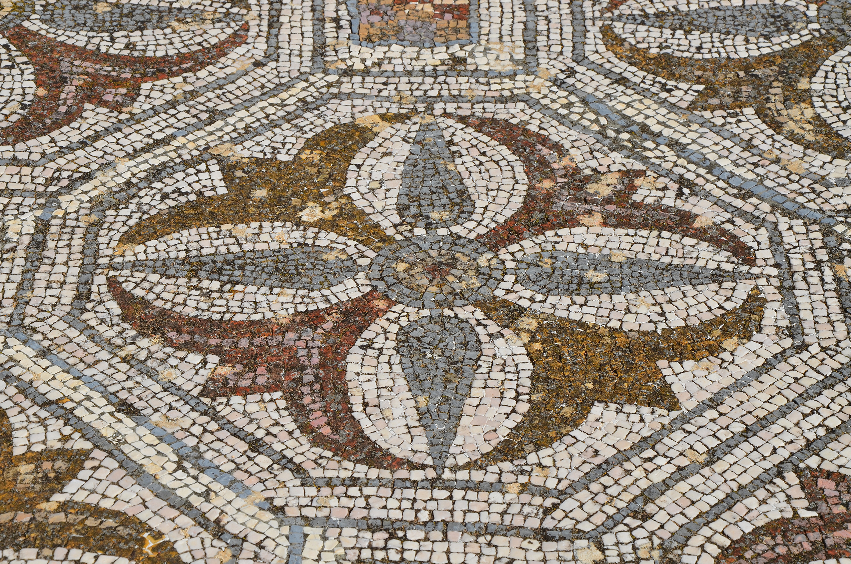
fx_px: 2335
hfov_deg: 20.7
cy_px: 282
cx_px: 426
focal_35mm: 99
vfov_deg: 13.8
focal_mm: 66
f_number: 10
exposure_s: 1/400
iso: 100
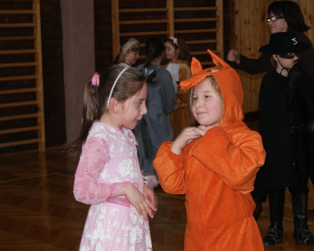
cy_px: 126
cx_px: 175
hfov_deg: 22.5
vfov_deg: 18.1
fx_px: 790
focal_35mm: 85
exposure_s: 1/80
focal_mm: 50
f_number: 5.6
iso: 400
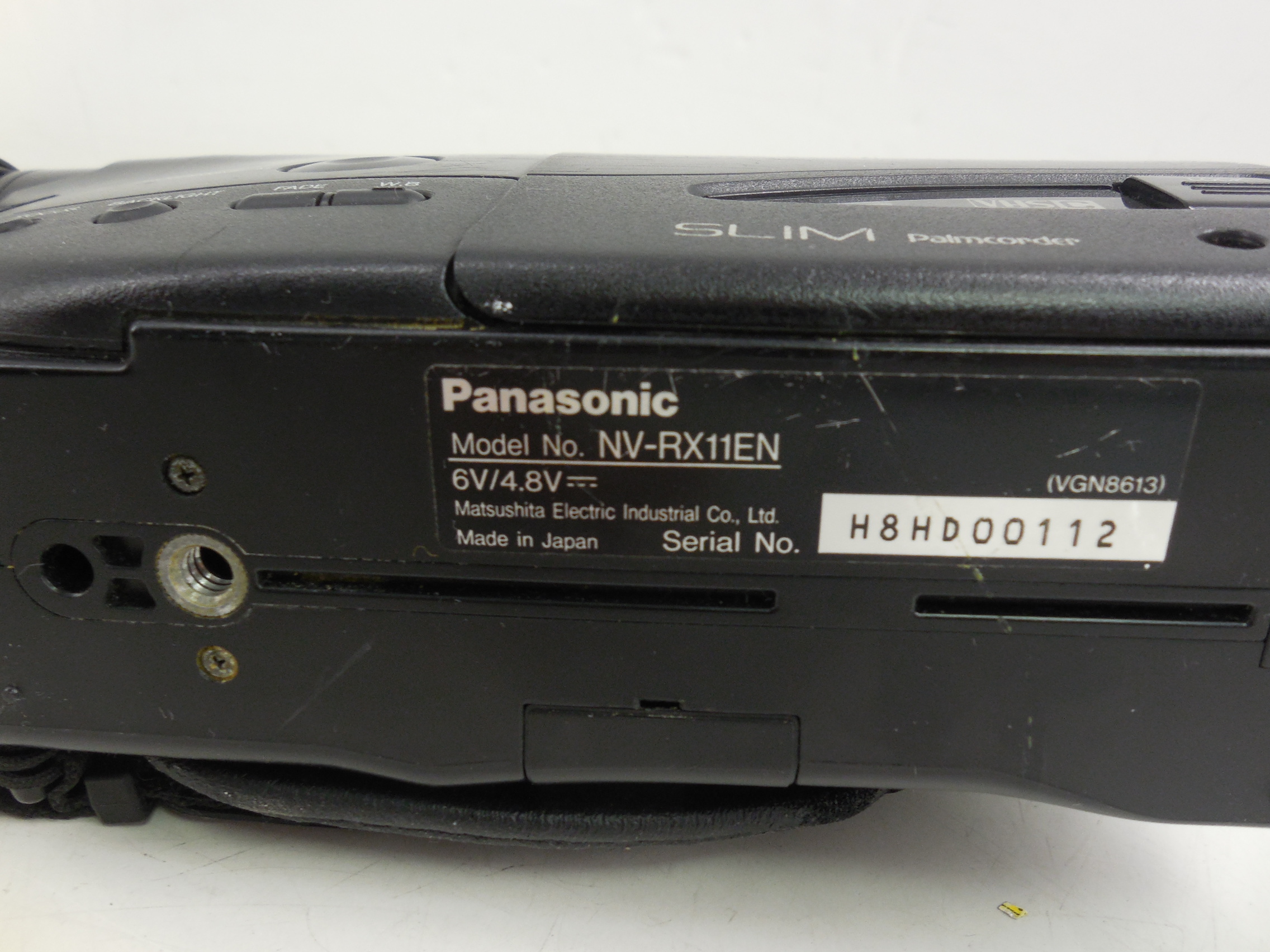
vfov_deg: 53.1
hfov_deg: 67.3
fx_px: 954
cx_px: 635
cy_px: 476
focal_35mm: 26
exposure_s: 1/30
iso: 250
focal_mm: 4.6
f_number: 3.5
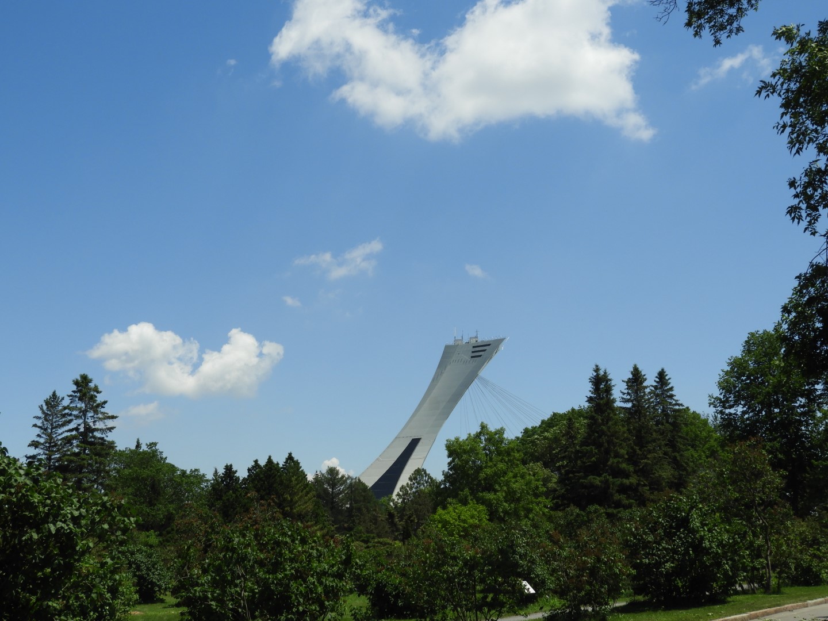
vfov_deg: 29.1
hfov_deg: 38.2
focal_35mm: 50
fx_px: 1196
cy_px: 310
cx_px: 414
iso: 100
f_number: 4
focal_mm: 9
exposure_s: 1/1600
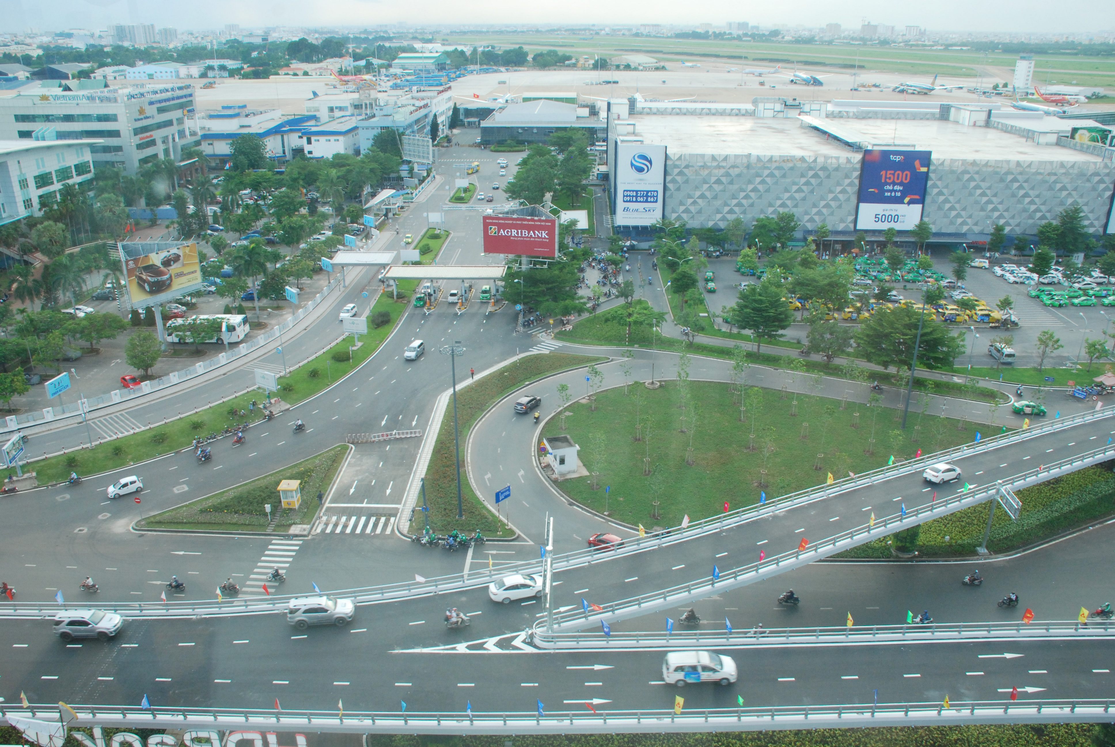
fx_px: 837
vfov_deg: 48.0
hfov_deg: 67.3
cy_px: 374
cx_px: 558
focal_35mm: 27
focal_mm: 18
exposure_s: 1/100
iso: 500
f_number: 9
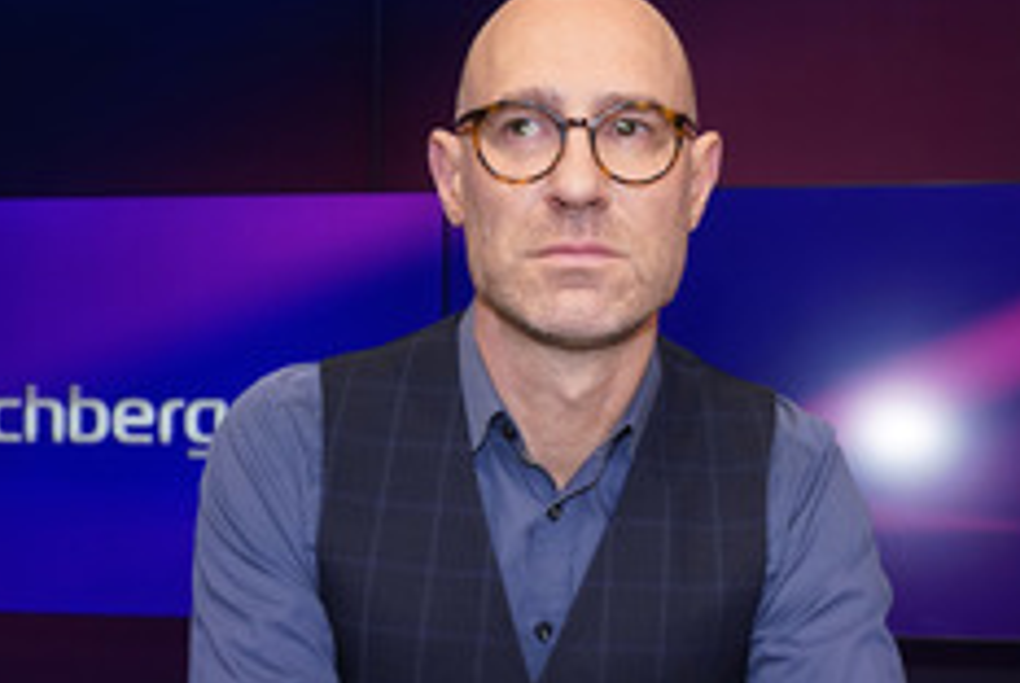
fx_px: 1589
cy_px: 543
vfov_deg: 23.9
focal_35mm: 56
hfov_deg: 35.6
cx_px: 567
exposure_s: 1/160
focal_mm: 29
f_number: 5
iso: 2000
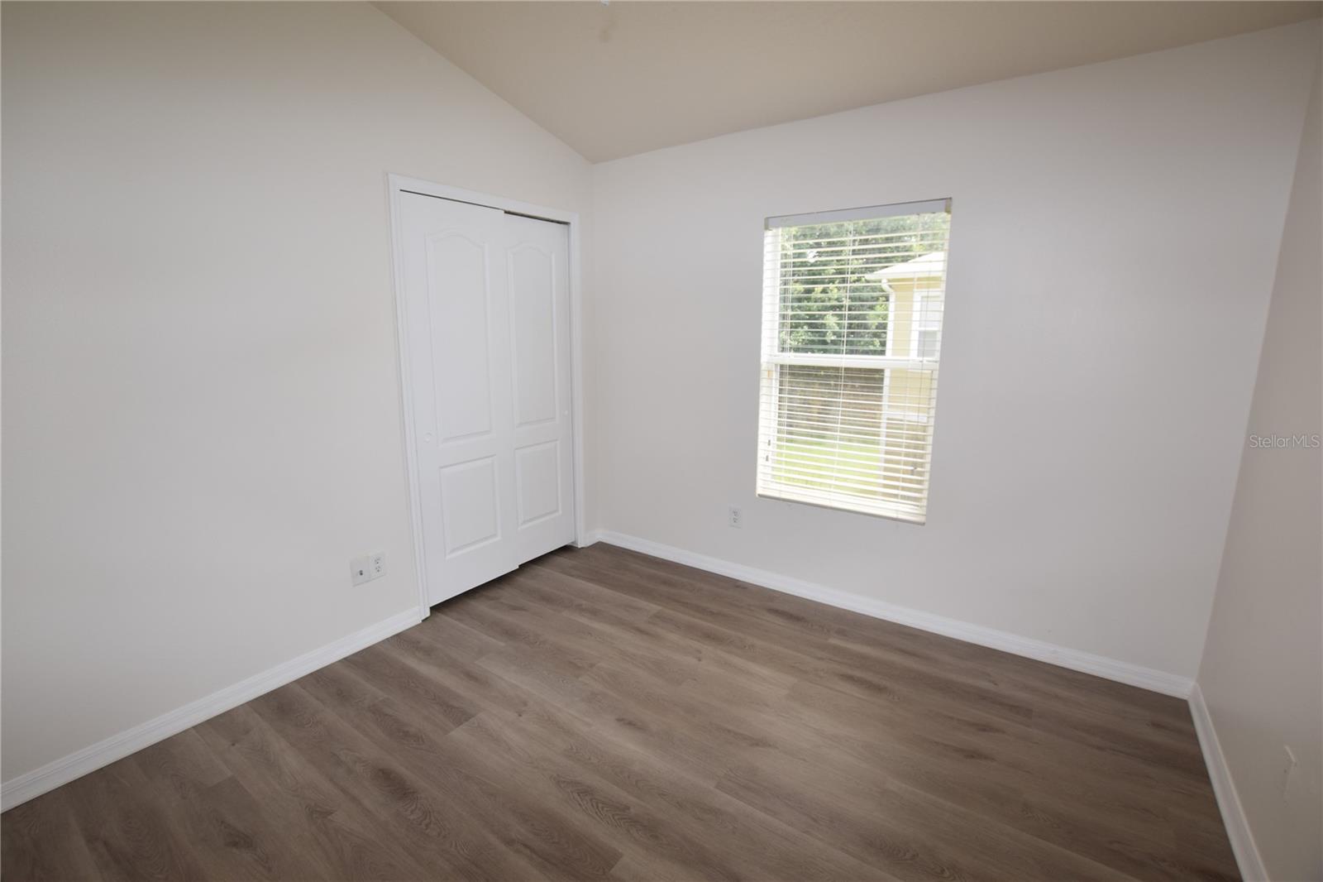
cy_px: 441
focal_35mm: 15
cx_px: 662
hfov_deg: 100.4
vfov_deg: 77.3
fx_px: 551
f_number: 5.6
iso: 320
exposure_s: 1/125
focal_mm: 10
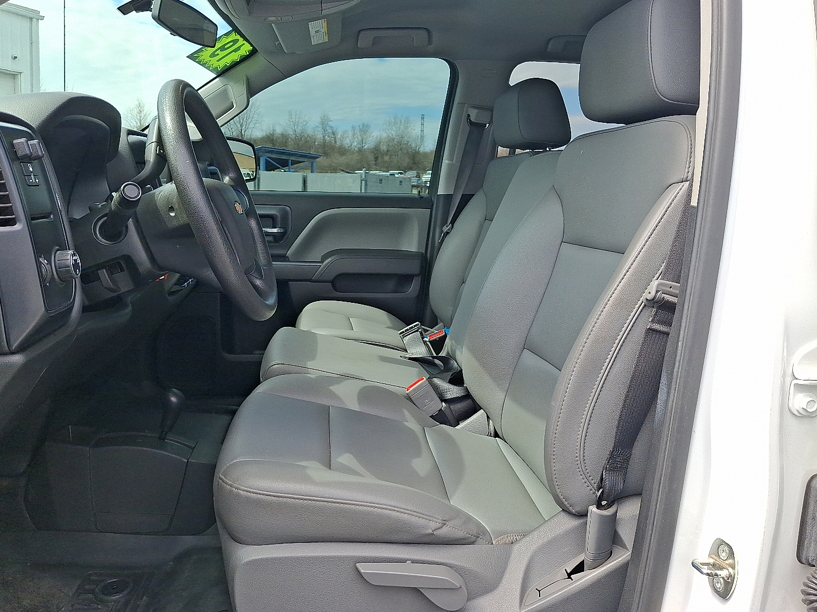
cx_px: 397
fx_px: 661
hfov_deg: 63.4
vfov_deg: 49.7
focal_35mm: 28
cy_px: 282
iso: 30
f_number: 1.8
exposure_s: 1/909
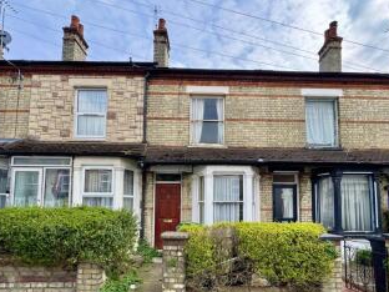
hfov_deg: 84.5
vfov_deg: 66.7
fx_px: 214
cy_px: 197
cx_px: 208
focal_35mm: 19
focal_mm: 2.22
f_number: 2.2
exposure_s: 1/359
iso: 40
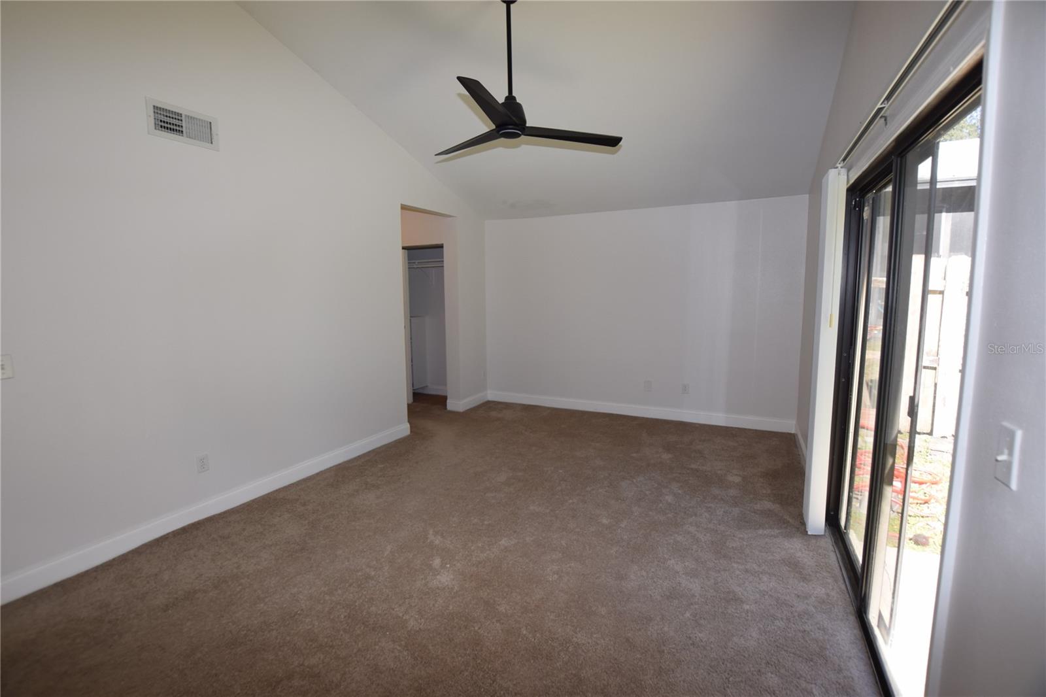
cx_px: 523
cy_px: 348
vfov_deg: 77.3
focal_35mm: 15
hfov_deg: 100.4
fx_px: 436
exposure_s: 1/125
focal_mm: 10
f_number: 5.6
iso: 320
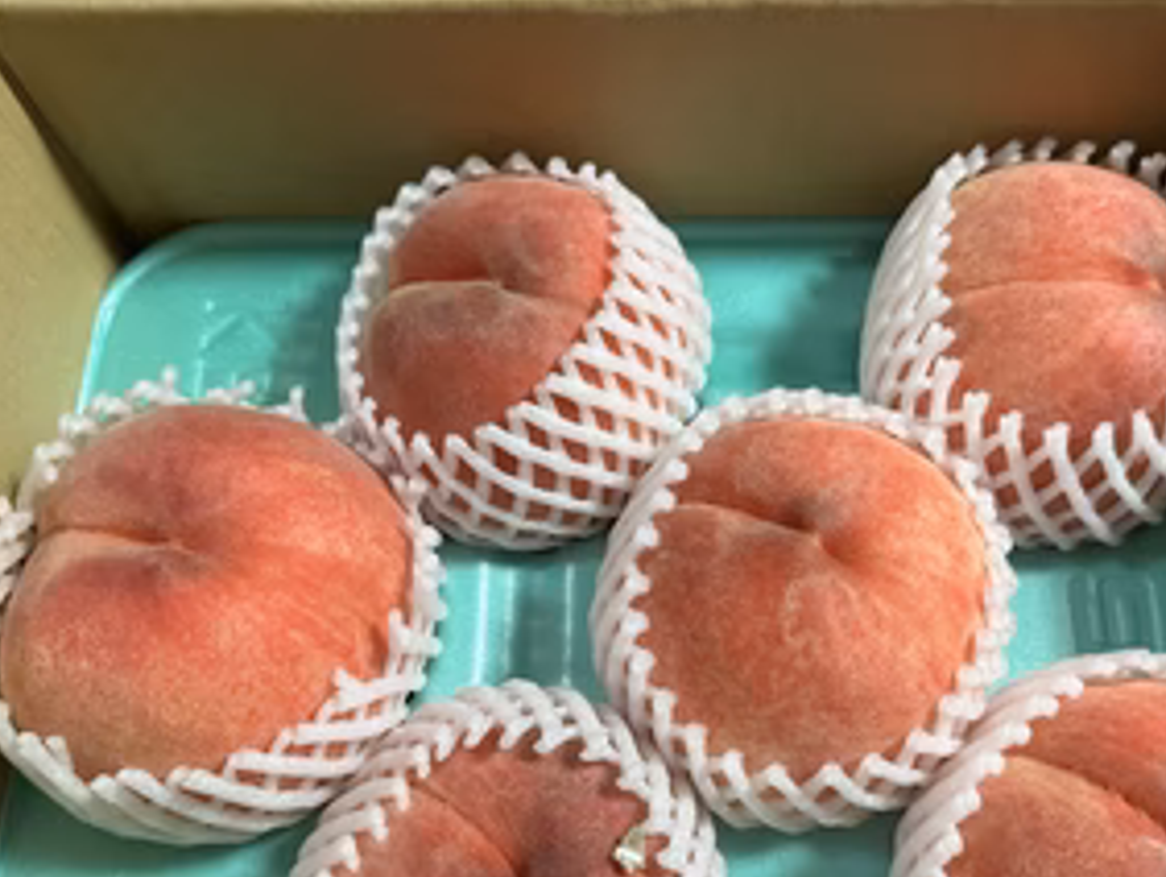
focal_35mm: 34
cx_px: 653
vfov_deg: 41.7
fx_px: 1146
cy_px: 513
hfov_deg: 53.8
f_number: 1.78
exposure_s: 1/60
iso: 500
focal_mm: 6.86
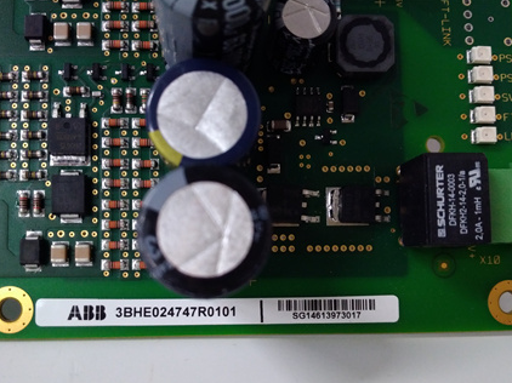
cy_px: 225
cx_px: 234
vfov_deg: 44.0
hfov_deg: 56.8
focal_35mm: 32
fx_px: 473
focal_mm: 3.79
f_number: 2
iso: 565
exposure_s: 1/33
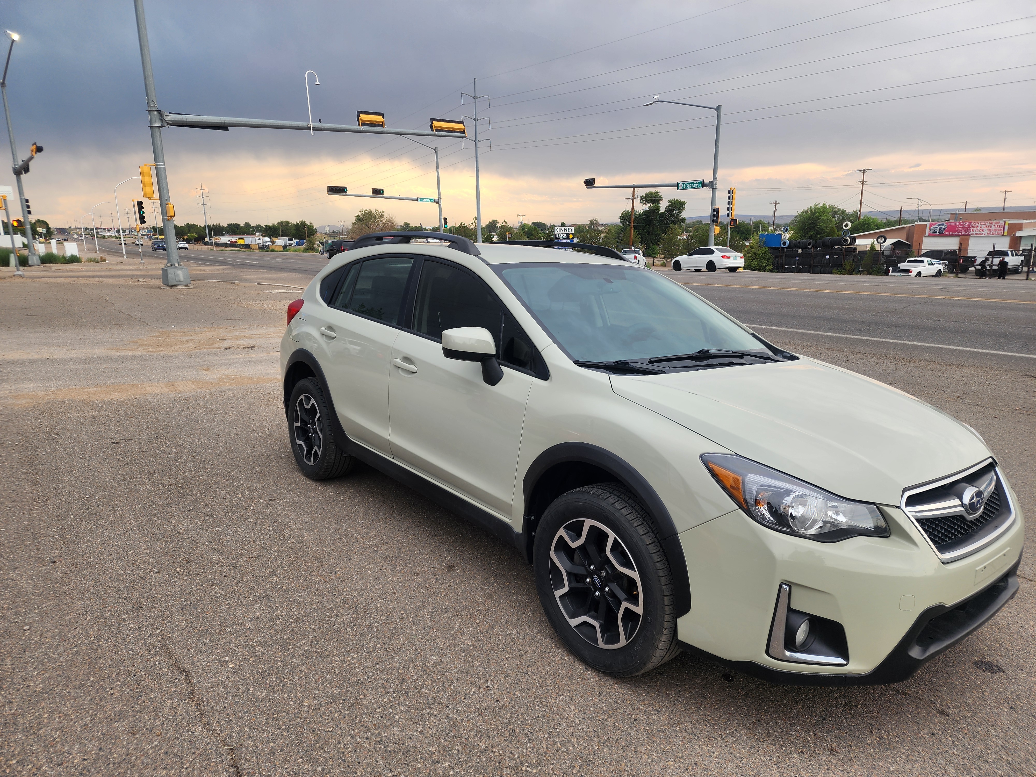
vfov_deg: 58.9
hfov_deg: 73.9
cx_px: 518
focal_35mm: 23
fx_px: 688
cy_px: 388
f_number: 1.8
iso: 16
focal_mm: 6.4
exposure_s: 1/180
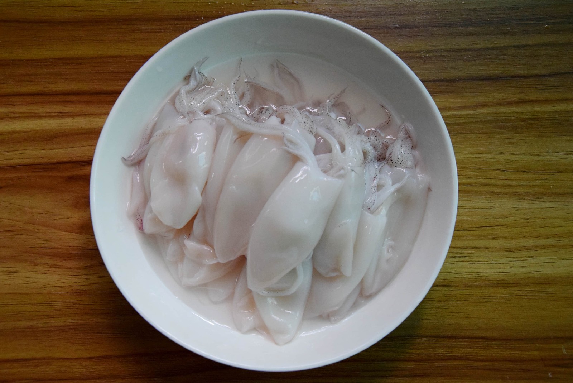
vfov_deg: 28.1
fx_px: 764
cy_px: 192
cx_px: 286
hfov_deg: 41.1
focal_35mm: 48
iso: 2500
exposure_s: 1/1000
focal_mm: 32
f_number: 5
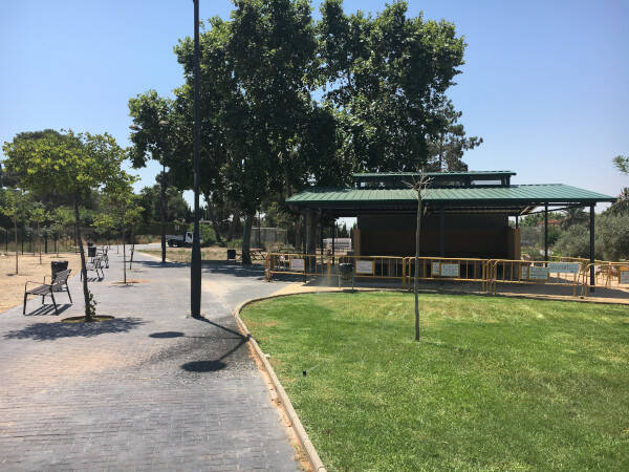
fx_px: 527
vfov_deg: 48.2
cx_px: 314
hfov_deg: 61.7
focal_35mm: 29
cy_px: 236
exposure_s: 1/1570
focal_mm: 4.15
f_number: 2.2
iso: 25
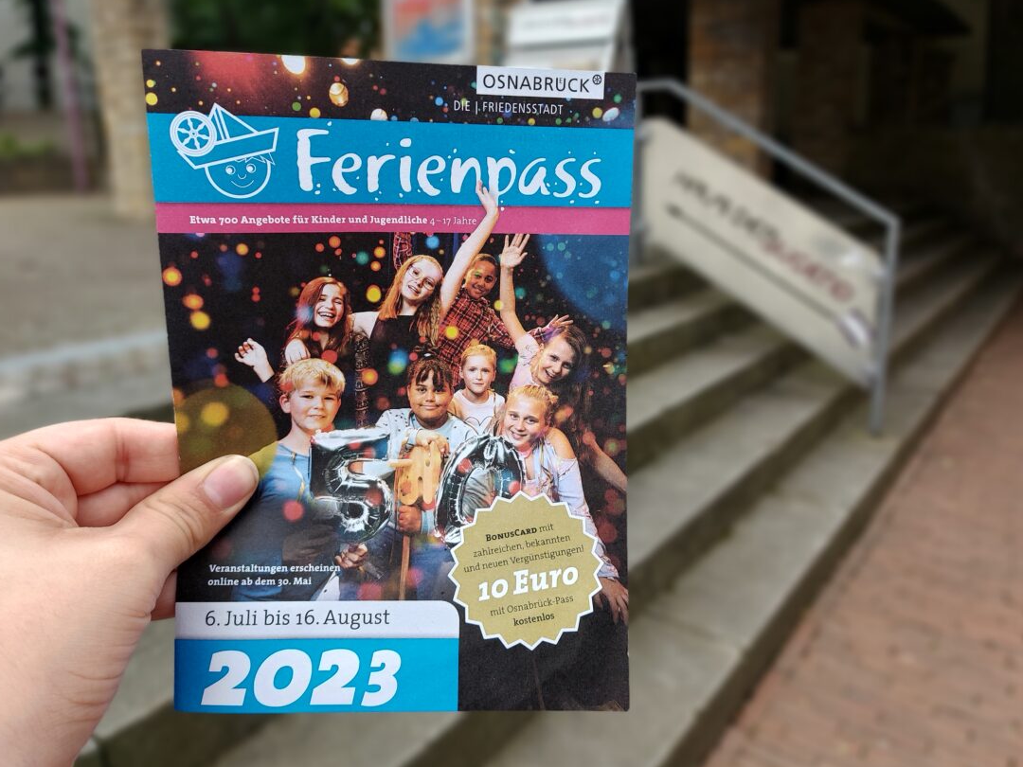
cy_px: 374
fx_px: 768
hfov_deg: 67.3
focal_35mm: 26
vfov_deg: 53.1
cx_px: 516
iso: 32
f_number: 1.8
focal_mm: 5.23
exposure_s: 1/230
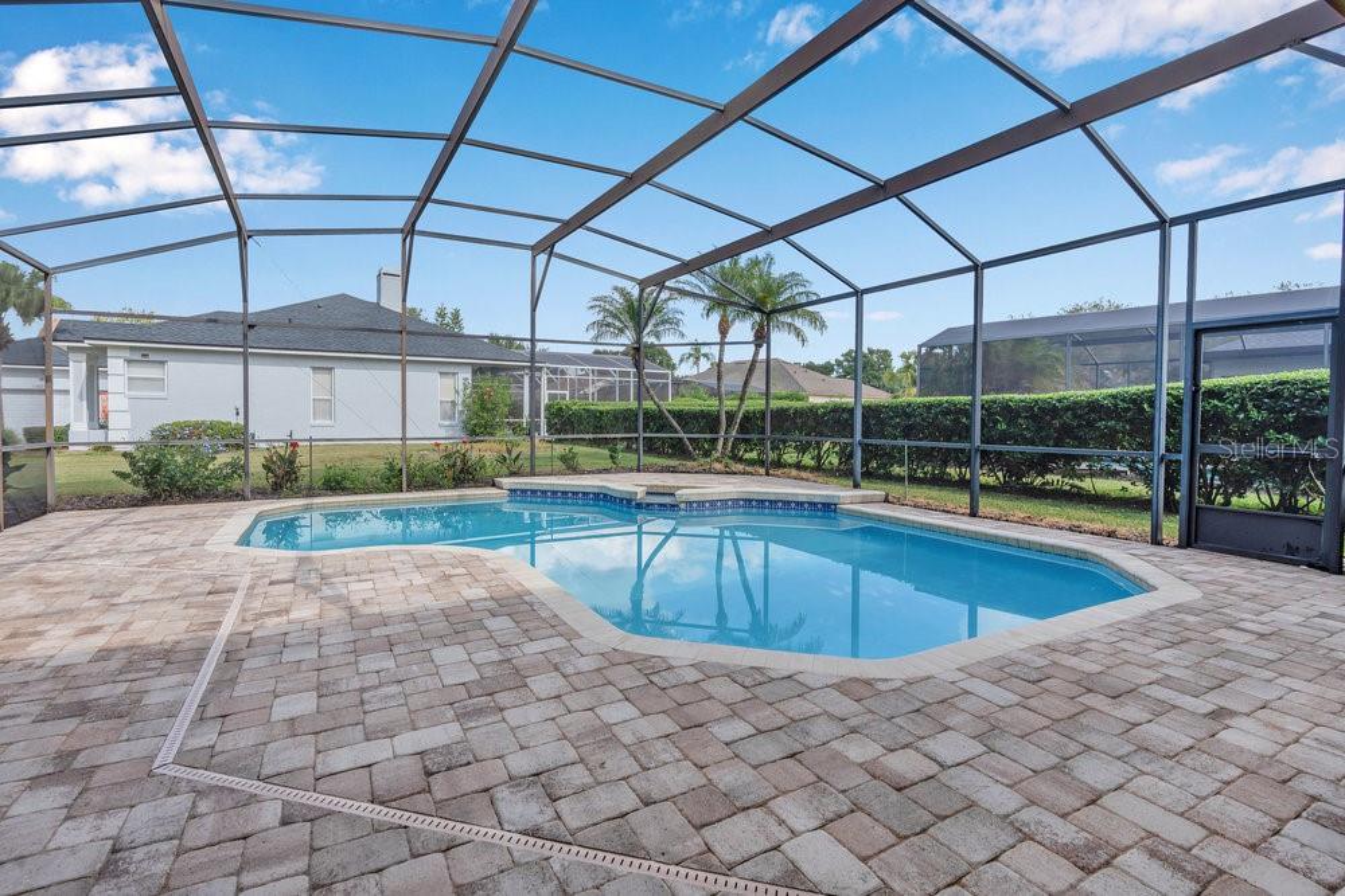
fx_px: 598
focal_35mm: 16
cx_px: 672
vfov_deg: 73.8
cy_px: 448
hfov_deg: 96.7
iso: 100
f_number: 9
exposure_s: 1/125
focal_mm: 16
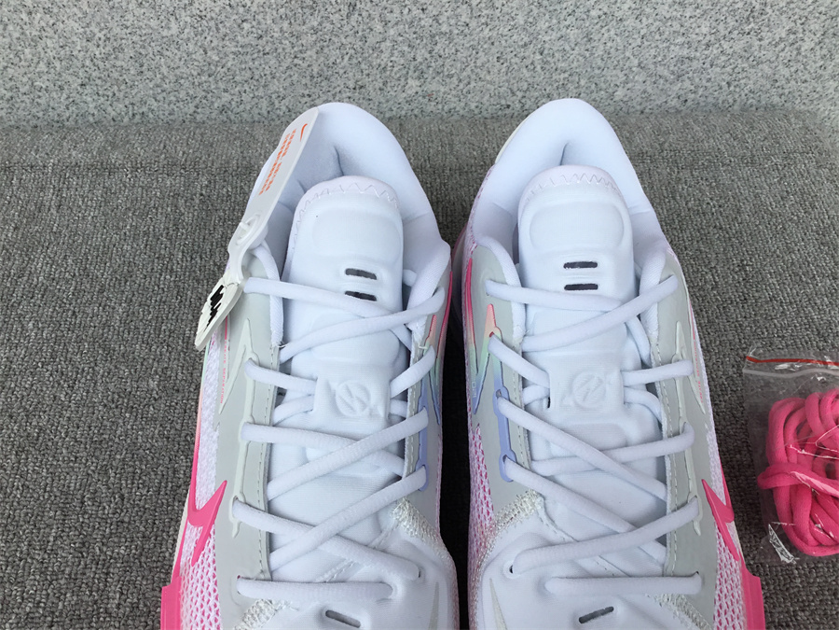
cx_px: 420
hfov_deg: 58.4
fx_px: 751
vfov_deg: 45.4
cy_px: 315
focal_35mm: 31
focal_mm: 3.3
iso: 25
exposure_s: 1/292
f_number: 2.4
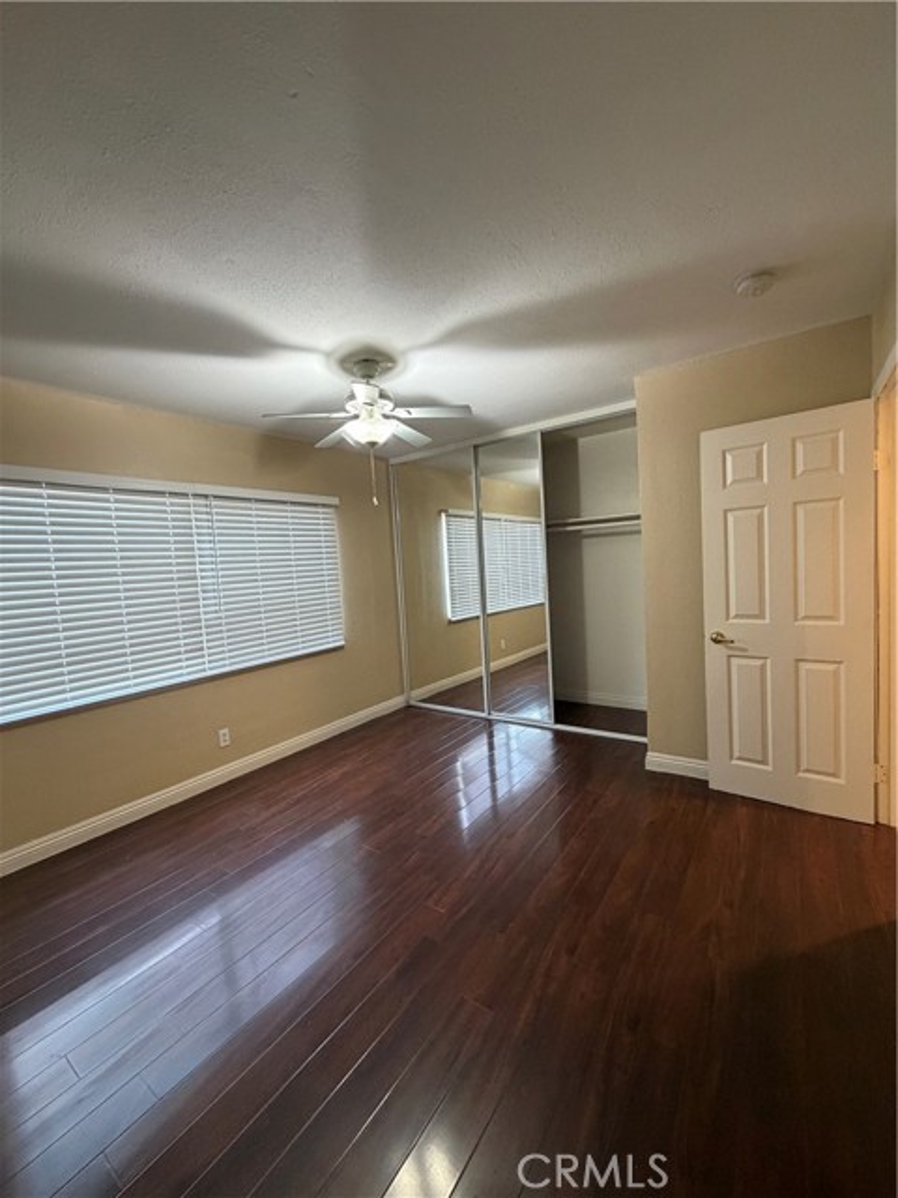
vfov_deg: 102.1
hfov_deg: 85.7
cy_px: 599
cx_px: 449
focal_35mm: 14
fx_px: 484
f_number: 2.2
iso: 500
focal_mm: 2.22
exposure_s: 1/60
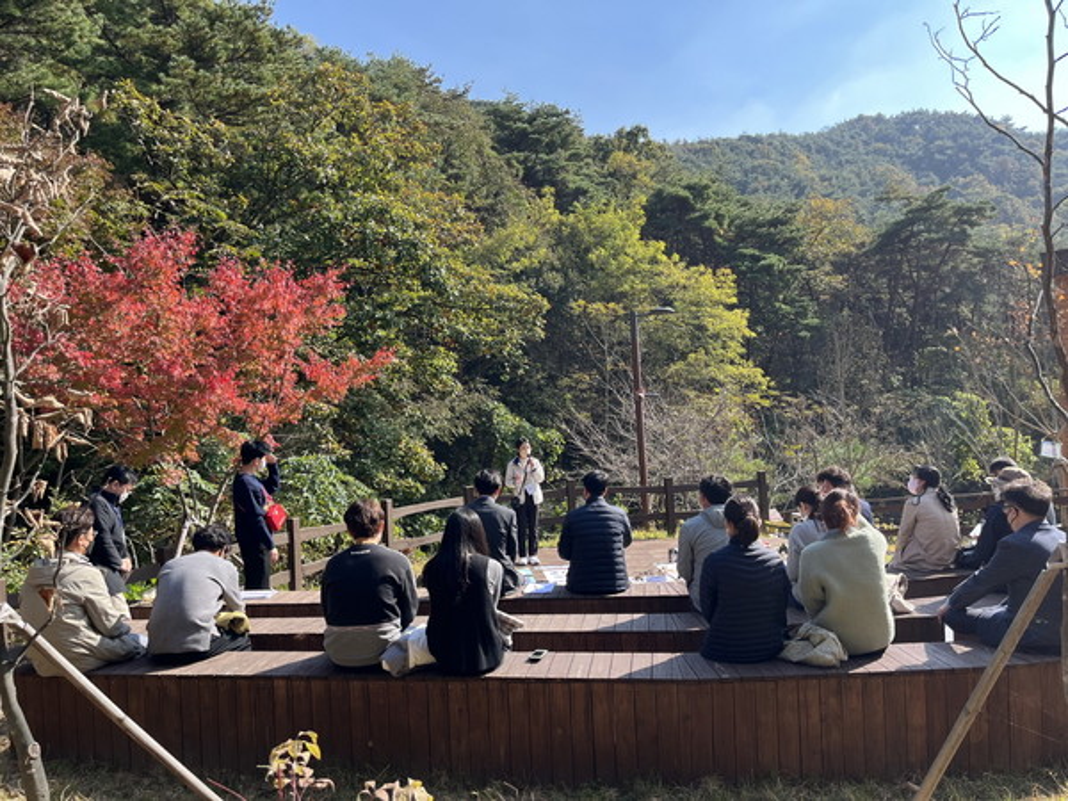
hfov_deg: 67.3
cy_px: 400
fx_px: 802
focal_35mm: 26
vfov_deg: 53.1
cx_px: 534
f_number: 1.6
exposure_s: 1/913
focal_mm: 5.1
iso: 50
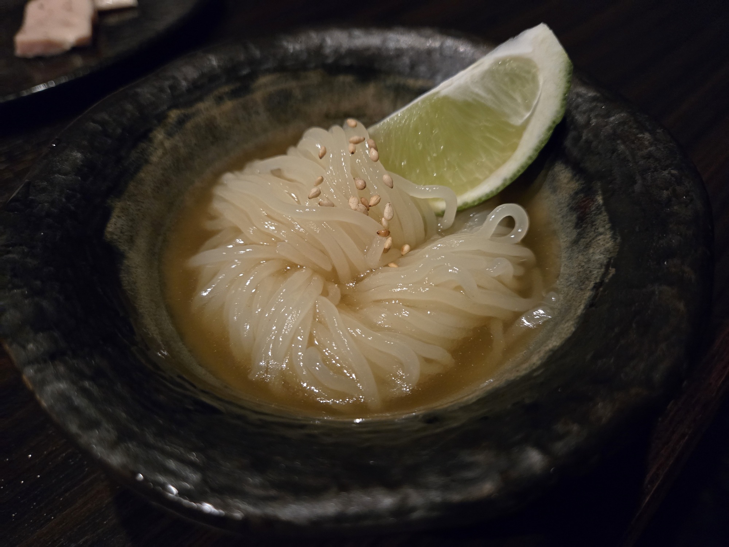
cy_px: 274
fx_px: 484
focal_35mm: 23
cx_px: 364
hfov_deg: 73.9
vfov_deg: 58.9
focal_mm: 5.4
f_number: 1.8
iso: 1250
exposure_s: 1/50
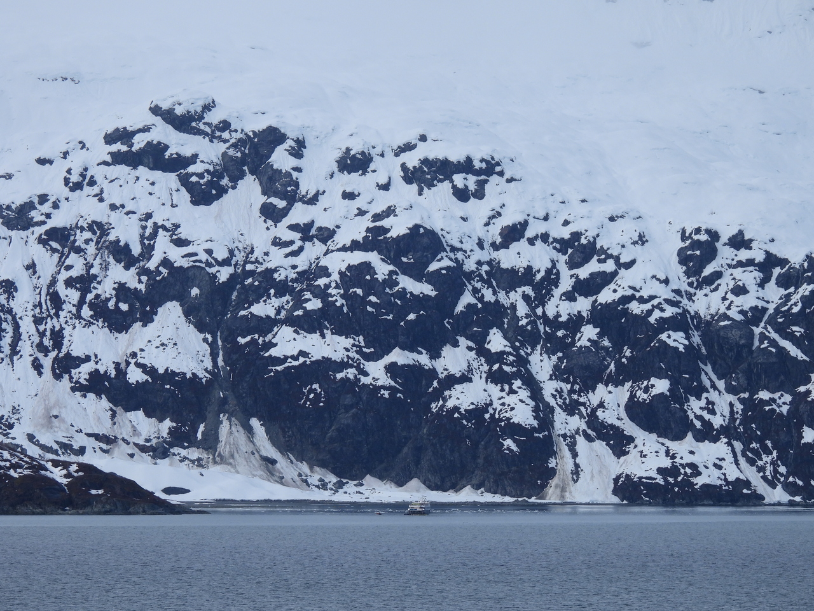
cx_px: 407
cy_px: 306
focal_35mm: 240
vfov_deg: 6.2
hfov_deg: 8.2
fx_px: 5644
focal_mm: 42.8
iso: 100
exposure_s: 1/1250
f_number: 4.5
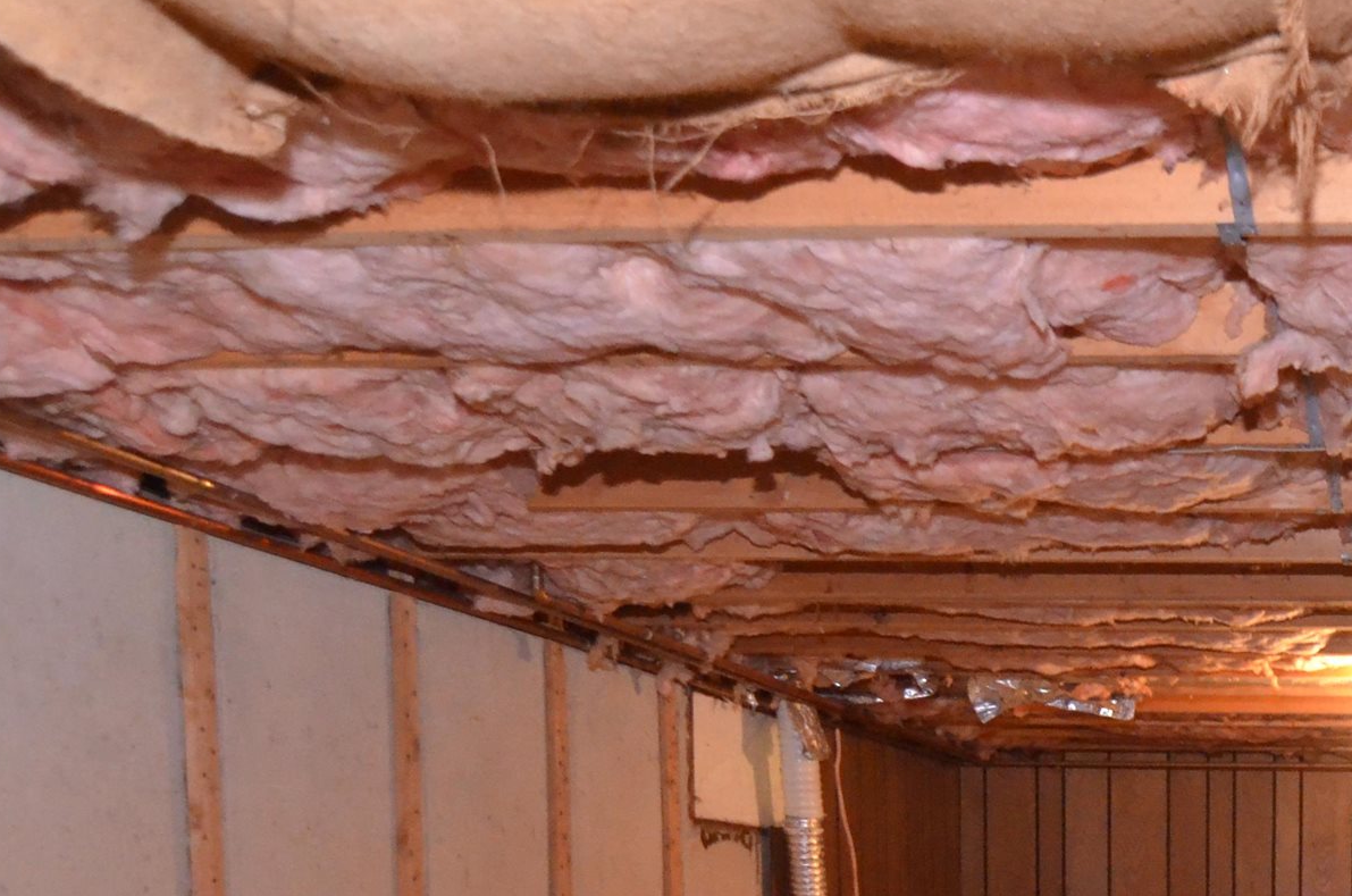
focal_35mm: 50
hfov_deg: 35.5
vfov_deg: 23.8
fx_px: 1885
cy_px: 1144
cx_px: 1370
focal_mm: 13
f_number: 4
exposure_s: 1/60
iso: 3200
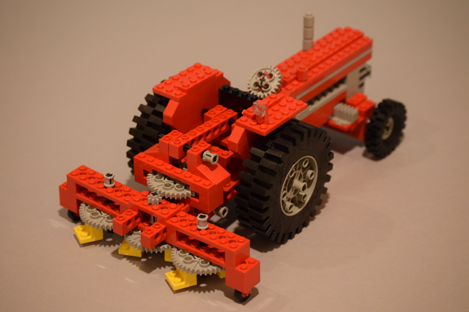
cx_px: 234
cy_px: 156
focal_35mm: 82
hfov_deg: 24.6
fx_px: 1075
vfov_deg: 16.6
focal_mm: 55
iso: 2200
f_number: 4
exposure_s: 1/60
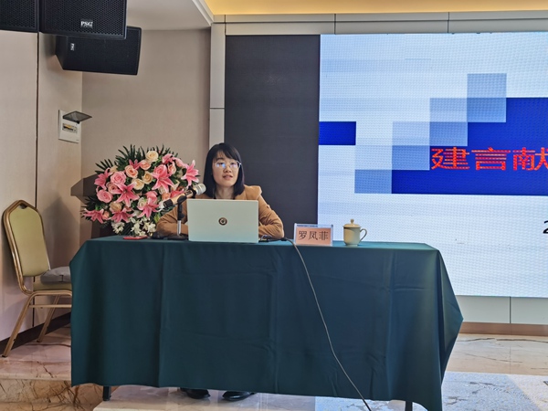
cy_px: 206
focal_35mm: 44
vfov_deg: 32.9
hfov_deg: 42.9
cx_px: 274
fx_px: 697
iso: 50
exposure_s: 1/143
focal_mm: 5.56
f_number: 1.6
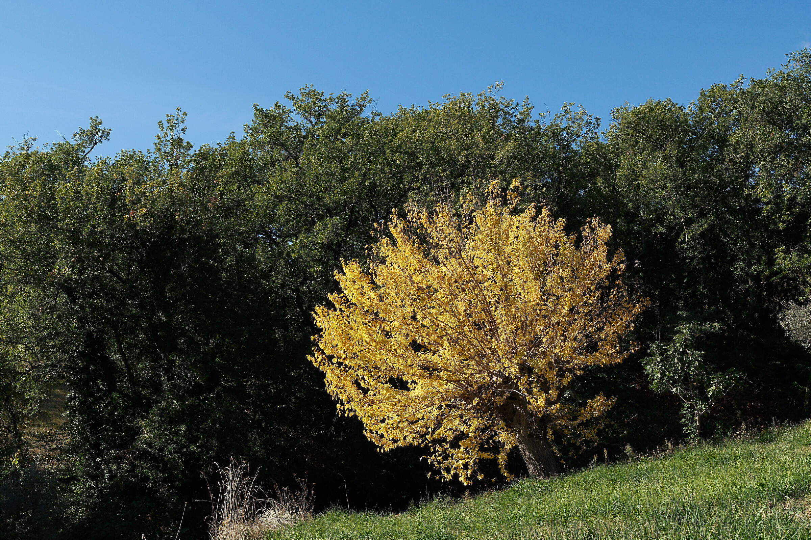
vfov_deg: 31.2
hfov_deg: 45.4
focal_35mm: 43
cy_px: 270
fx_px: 969
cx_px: 406
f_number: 9
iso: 640
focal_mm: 28.7
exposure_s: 1/1000
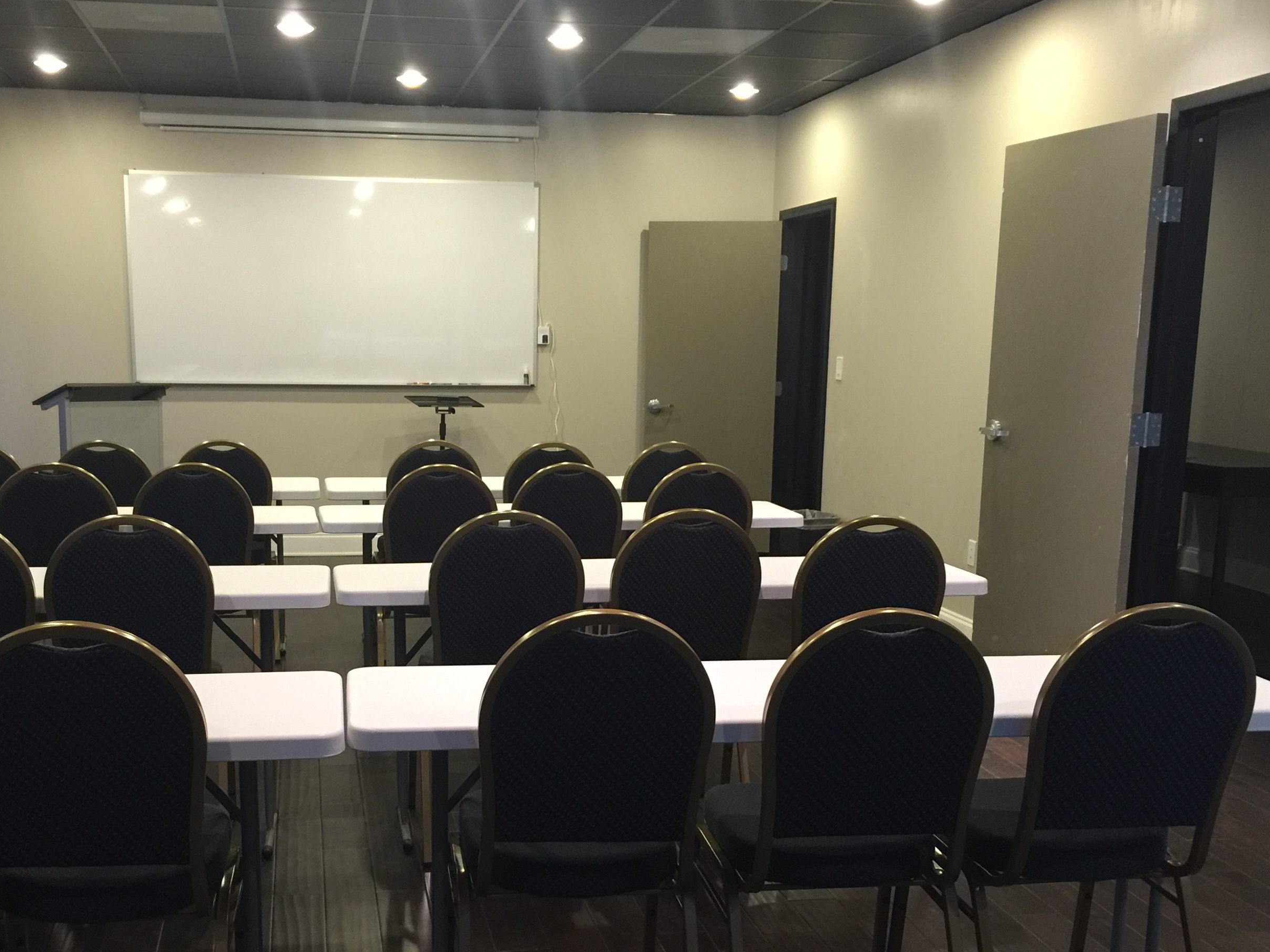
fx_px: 1431
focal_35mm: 39
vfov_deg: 36.6
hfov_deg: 47.6
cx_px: 520
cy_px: 605
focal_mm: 4.15
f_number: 2.2
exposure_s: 1/10
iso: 100
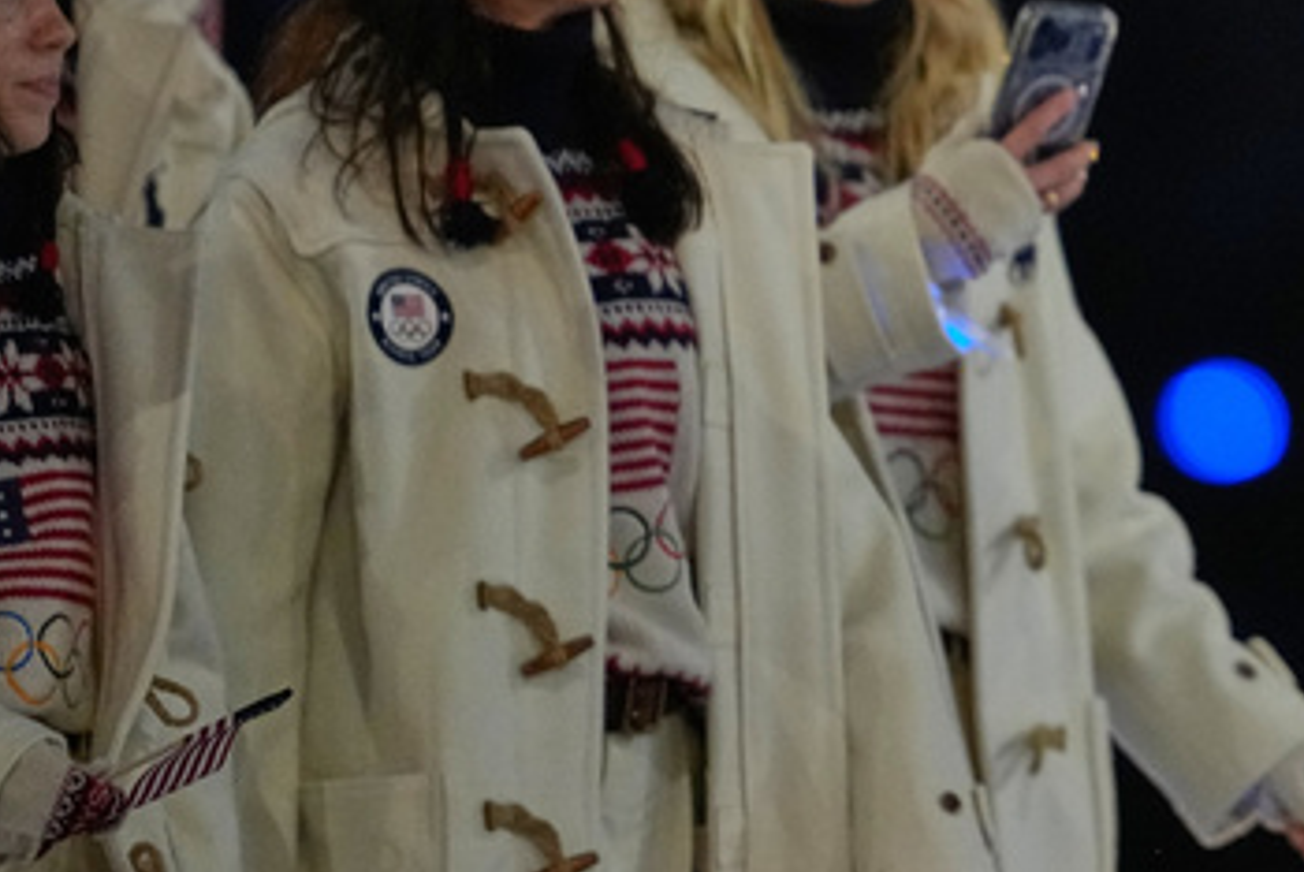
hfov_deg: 1.8
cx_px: 1617
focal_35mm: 1170
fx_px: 42414
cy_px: -84
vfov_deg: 1.2
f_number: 2.8
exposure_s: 1/1000
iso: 5000
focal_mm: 400
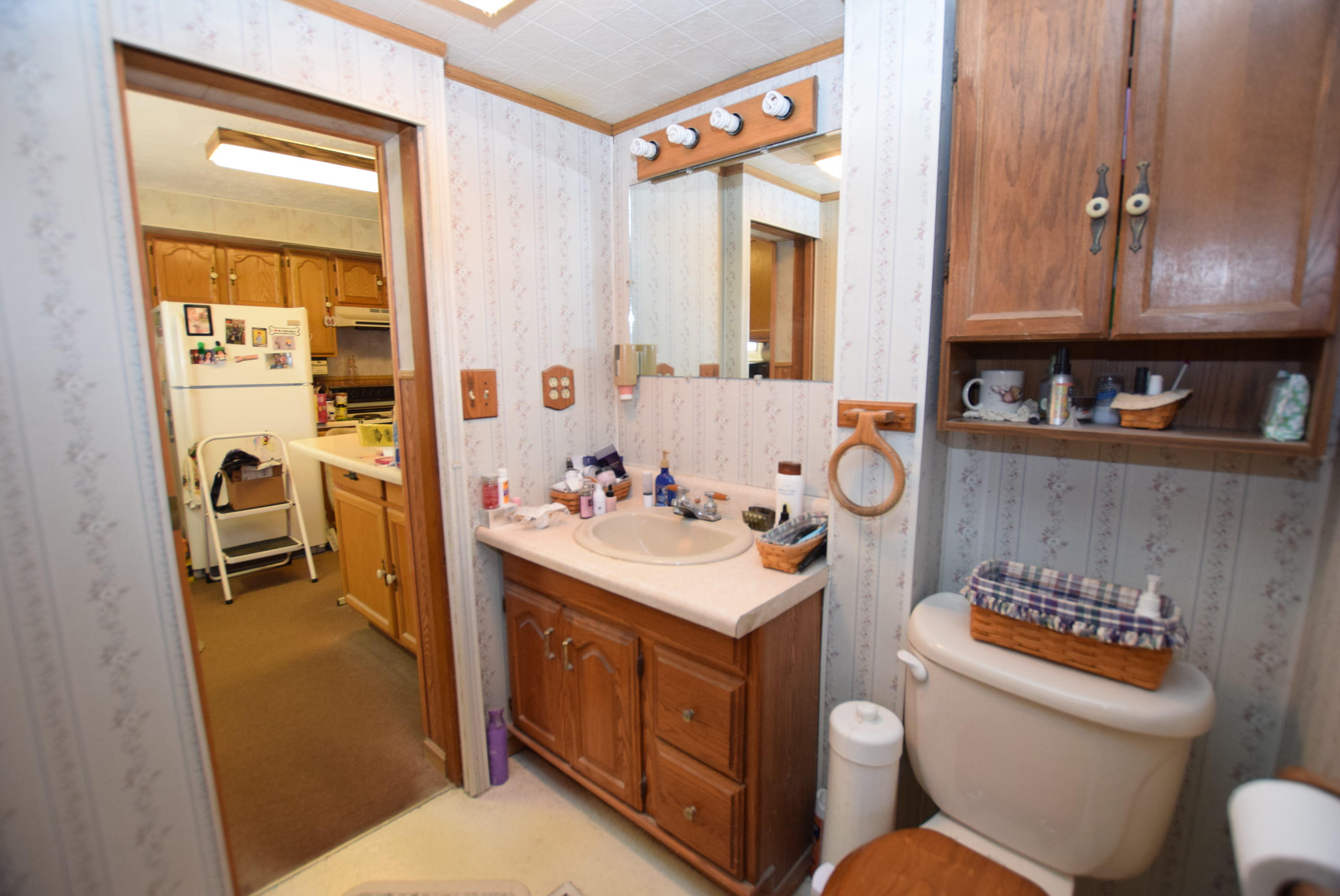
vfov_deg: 77.4
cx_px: 670
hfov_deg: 100.3
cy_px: 448
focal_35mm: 15
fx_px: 559
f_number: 3.5
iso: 1100
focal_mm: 10
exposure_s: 1/60
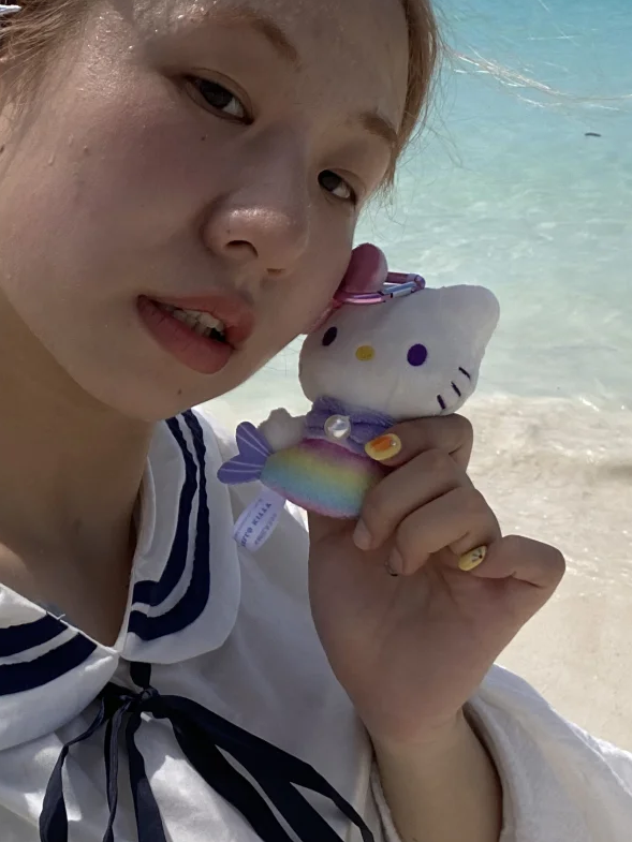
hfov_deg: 26.1
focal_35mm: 55
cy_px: 341
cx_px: 131
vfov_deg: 34.8
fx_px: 1339
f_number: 2.2
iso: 25
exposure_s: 1/1148
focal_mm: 2.71
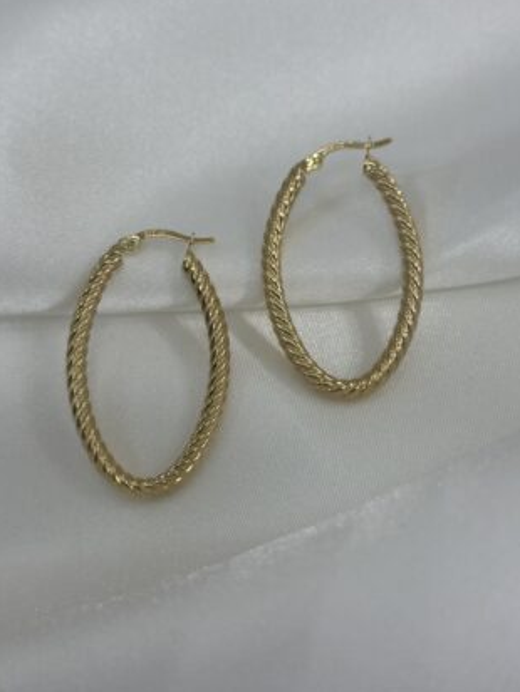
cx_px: 250
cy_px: 316
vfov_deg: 31.2
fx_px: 1241
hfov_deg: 23.7
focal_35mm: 62
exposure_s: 1/724
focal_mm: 6.86
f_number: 1.78
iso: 80
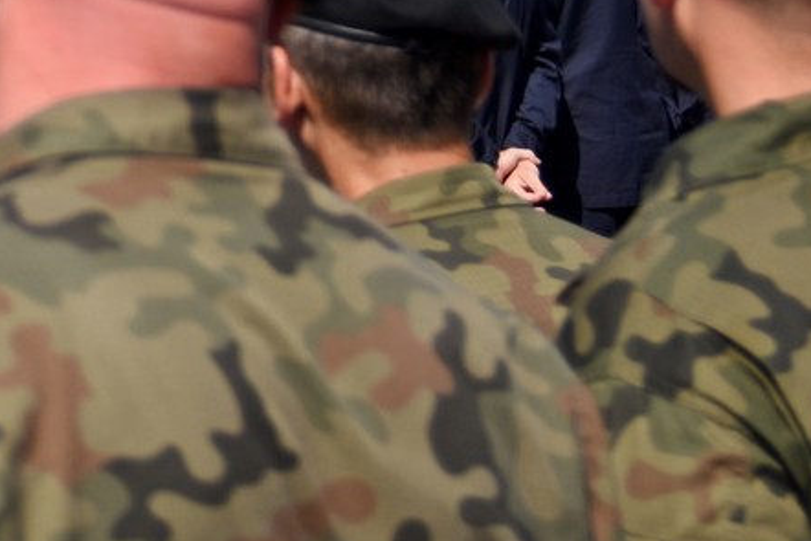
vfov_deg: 6.2
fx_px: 4852
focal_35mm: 215
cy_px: -476
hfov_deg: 8.8
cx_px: -987
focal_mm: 31
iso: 100
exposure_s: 1/1600
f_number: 3.3
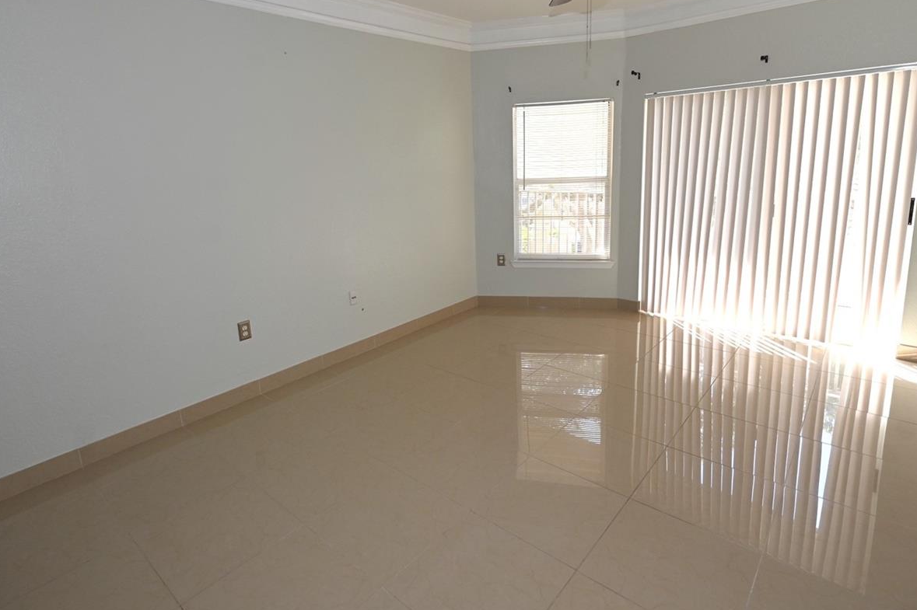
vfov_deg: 63.9
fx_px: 484
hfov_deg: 86.9
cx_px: 443
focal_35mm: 19
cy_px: 244
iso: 200
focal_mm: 14
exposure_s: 1/80
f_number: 4.5
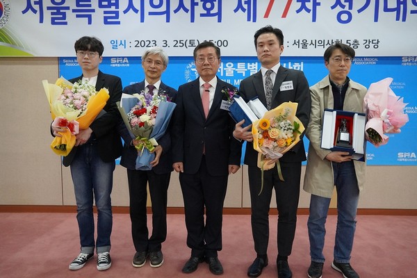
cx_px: 208
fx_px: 313
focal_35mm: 27
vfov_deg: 47.9
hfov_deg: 67.4
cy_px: 139
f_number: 4
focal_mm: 18
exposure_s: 1/160
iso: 2500
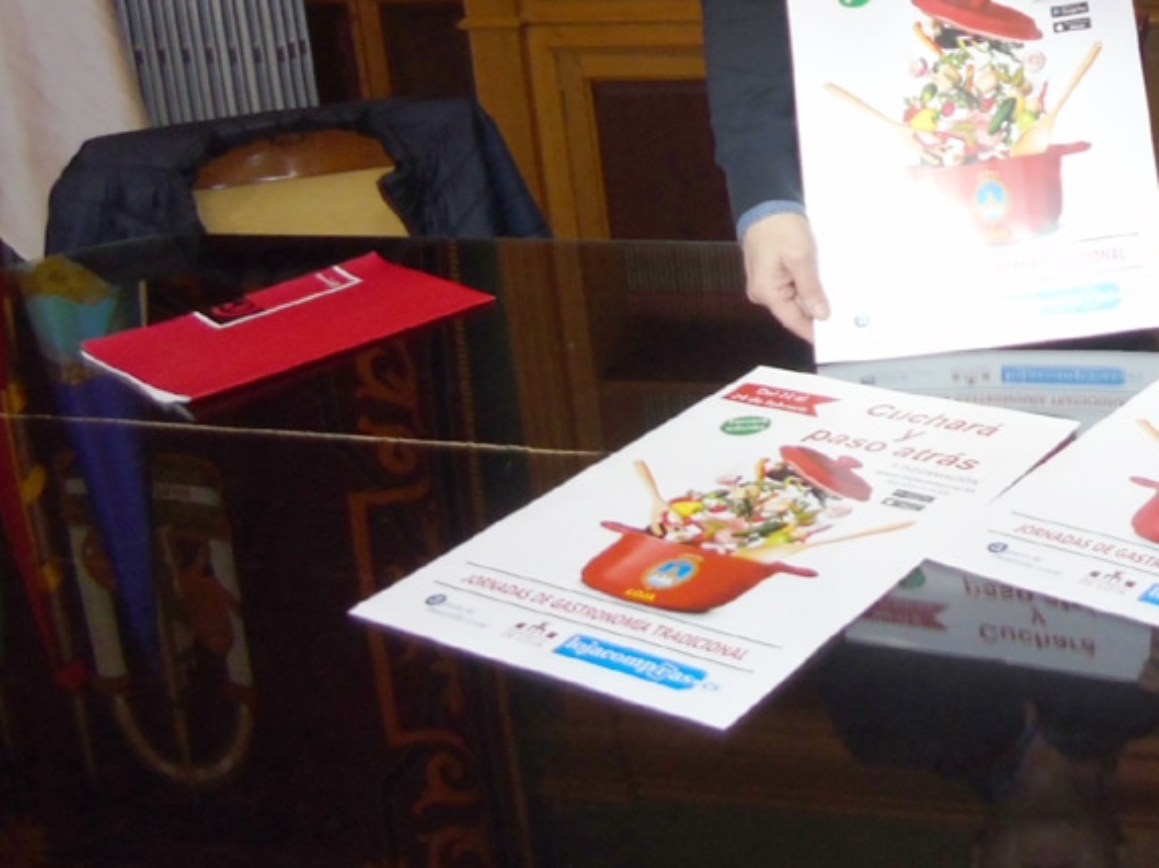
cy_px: 98
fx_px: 1740
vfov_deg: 27.1
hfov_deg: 34.4
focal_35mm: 52
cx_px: 1081
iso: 200
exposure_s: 1/30
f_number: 3.4
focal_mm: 4.4
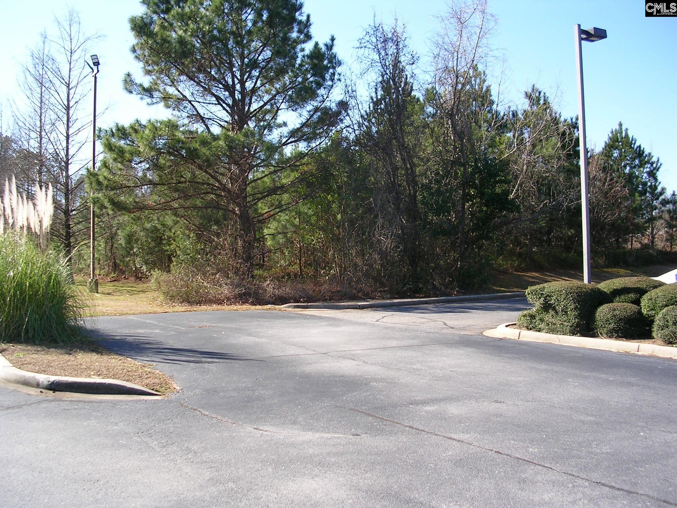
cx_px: 338
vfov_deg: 37.7
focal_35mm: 38
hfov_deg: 49.0
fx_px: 743
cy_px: 254
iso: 50
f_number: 2.8
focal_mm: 5.8
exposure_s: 1/400
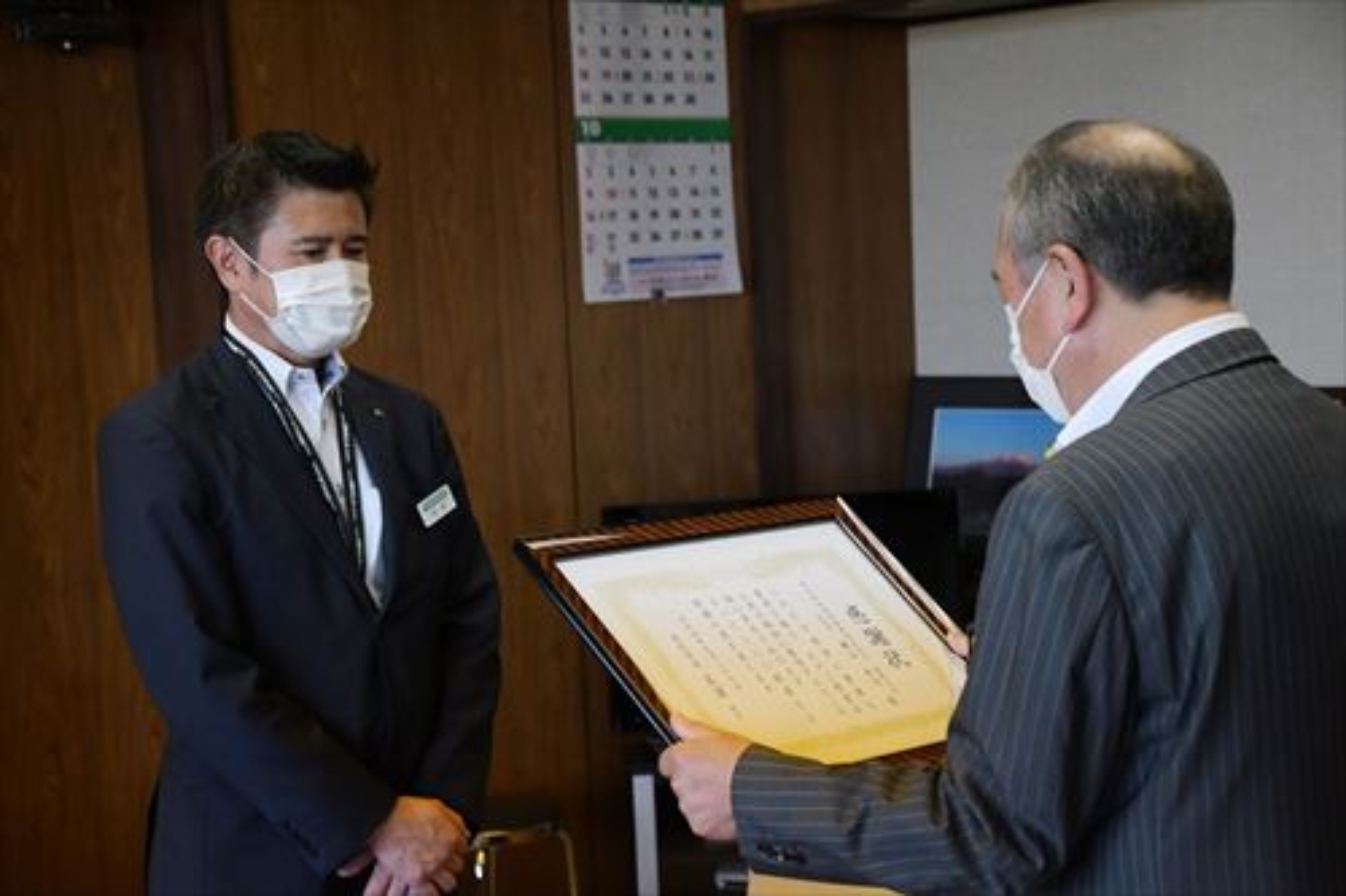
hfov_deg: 28.1
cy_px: 448
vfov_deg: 18.9
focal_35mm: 72
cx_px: 673
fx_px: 2691
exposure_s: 1/1250
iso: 4000
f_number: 5.6
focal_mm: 48
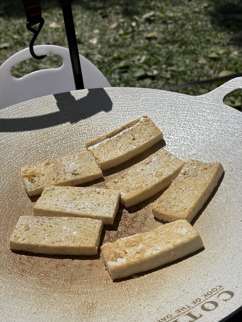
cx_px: 121
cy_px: 161
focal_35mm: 52
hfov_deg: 28.0
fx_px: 485
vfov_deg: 36.8
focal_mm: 5.96
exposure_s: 1/8850
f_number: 1.6
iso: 25
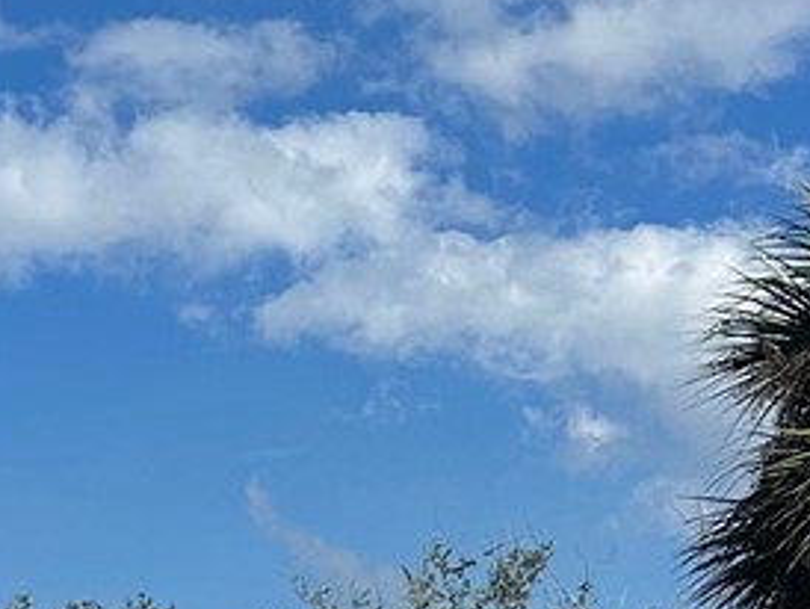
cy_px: 1049
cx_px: -769
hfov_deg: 12.5
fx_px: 3279
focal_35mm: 140
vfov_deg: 10.1
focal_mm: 6.86
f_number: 1.78
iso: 80
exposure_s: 1/5848
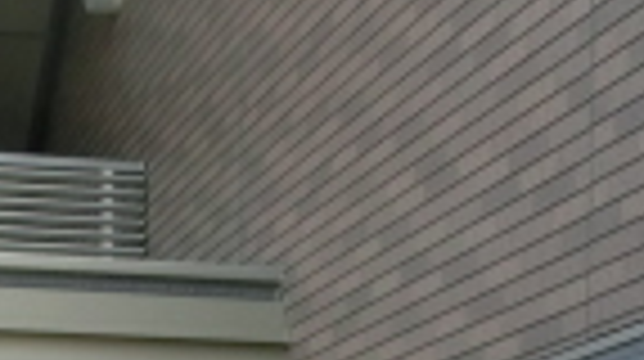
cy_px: 801
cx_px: 104
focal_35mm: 117
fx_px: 1995
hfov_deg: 18.1
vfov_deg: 9.4
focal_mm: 4.24
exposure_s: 1/250
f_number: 3
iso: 80
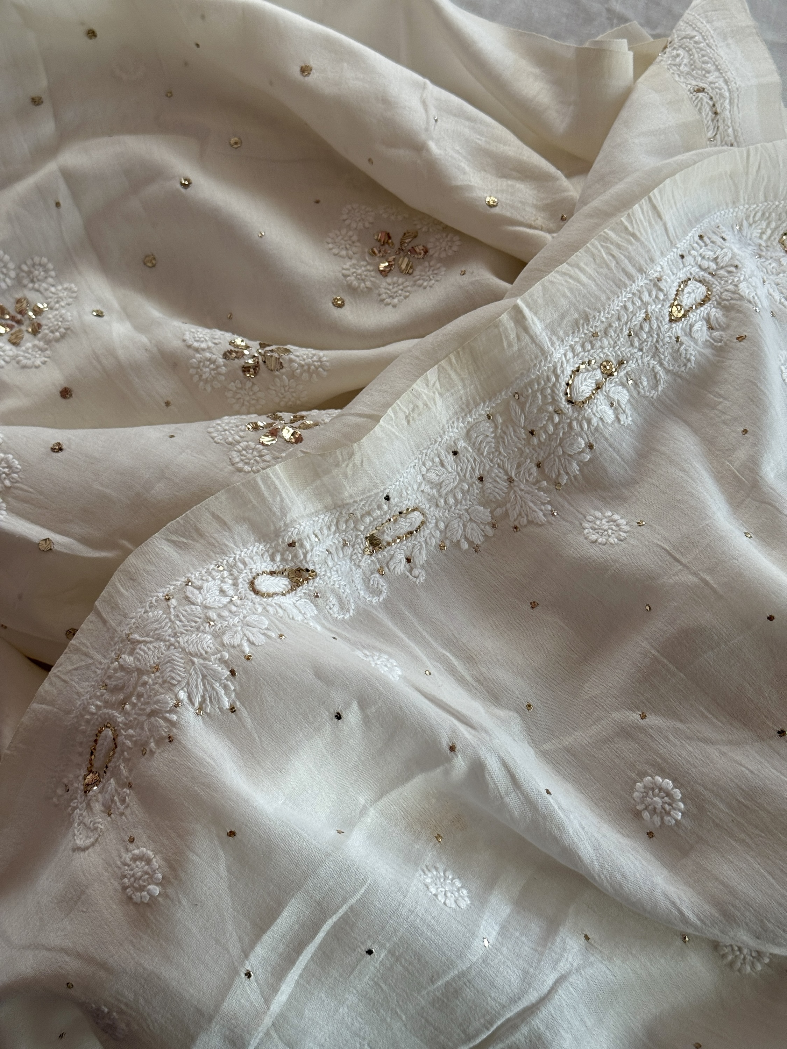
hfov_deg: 30.3
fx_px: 1455
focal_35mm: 48
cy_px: 524
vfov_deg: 39.7
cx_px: 394
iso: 80
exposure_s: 1/122
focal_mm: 6.76
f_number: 1.78
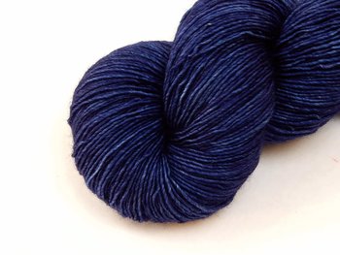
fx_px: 1130
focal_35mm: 115
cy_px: 128
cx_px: 170
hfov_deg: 17.1
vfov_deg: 12.9
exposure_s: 1/15
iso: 125
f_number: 4.6
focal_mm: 20.5
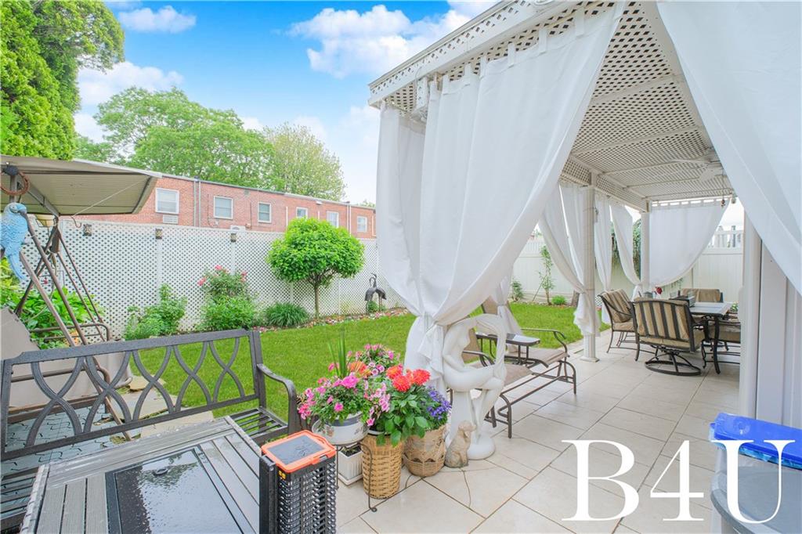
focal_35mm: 15
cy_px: 267
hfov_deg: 100.4
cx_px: 401
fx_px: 334
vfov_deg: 77.3
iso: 800
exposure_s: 1/60
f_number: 8
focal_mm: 10
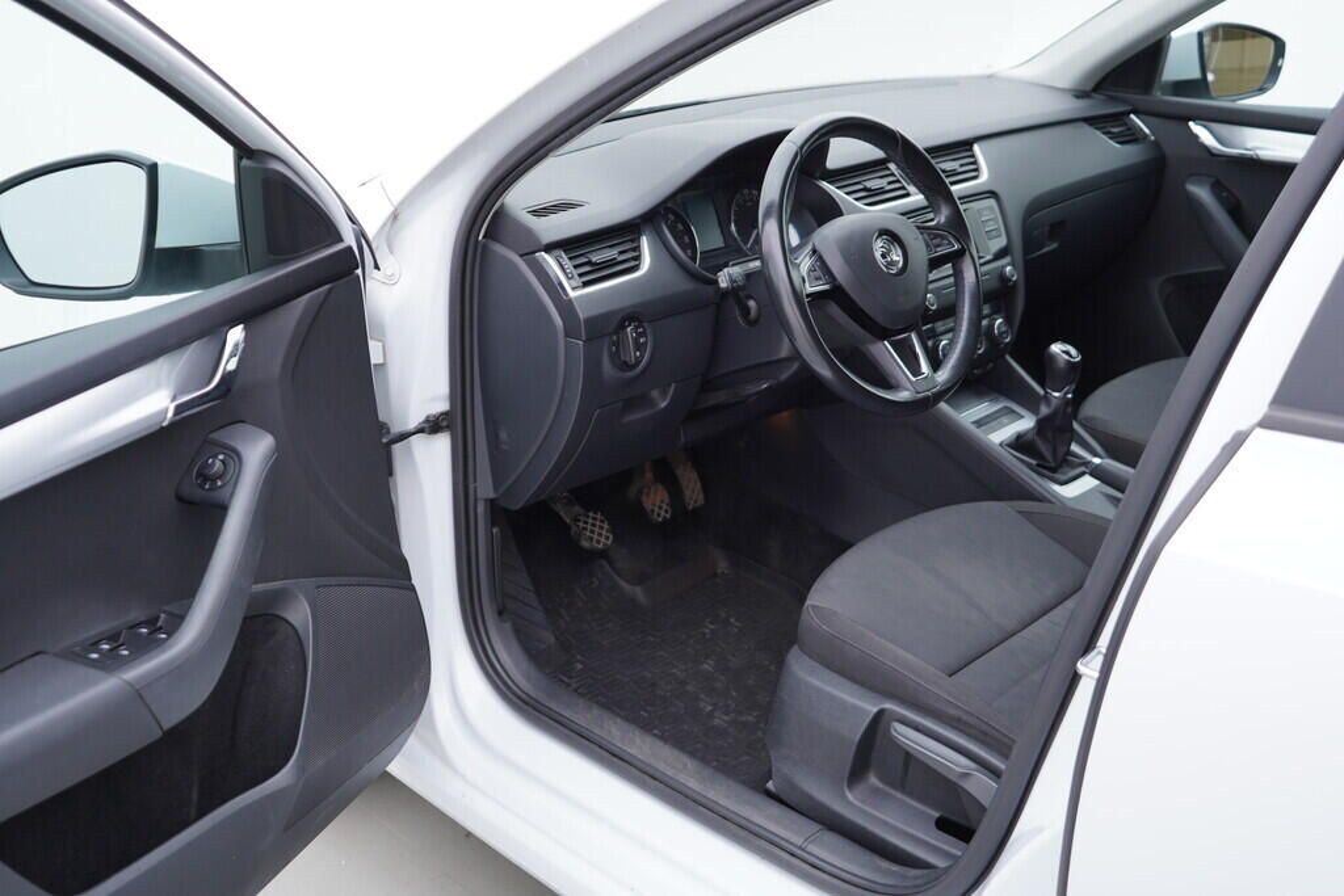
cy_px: 448
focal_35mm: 36
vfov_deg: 36.9
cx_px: 672
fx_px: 1344
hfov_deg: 53.1
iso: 125
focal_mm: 24
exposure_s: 1/50
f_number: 3.2
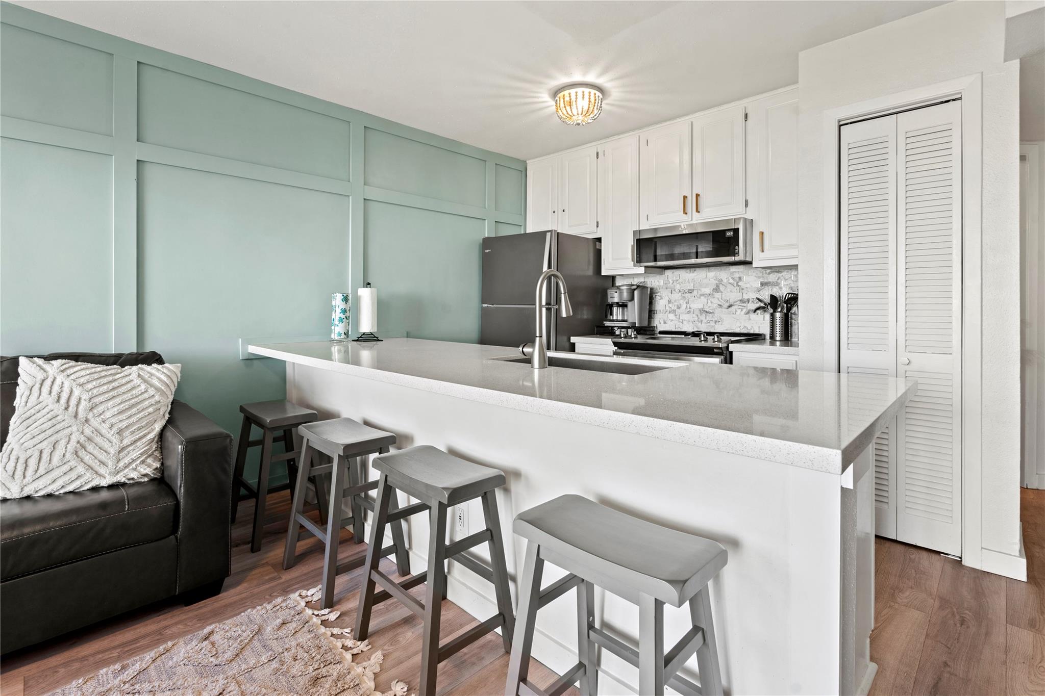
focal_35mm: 16
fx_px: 464
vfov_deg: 73.7
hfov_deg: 96.7
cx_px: 522
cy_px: 348
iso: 250
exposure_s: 1/4
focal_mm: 16
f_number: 9
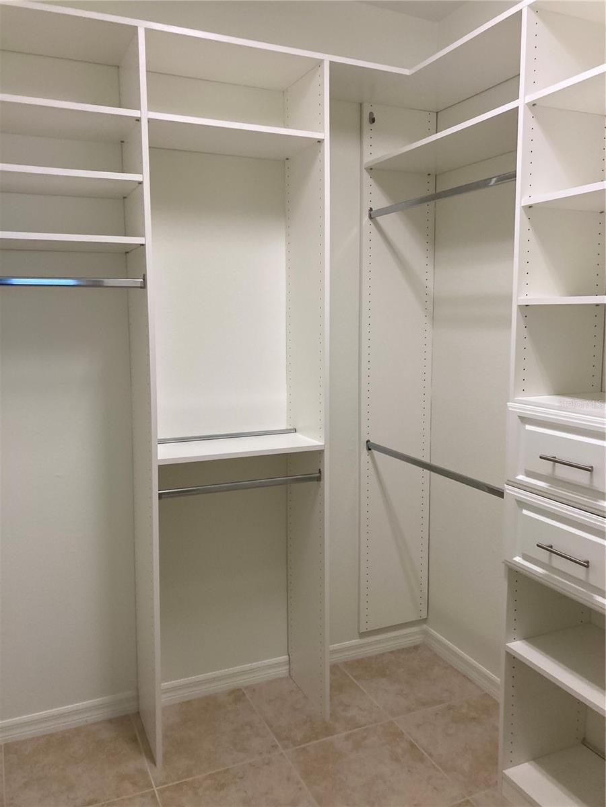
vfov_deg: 63.4
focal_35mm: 28
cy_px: 404
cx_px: 303
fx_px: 654
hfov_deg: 49.7
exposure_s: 1/60
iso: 125
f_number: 1.8
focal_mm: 3.99
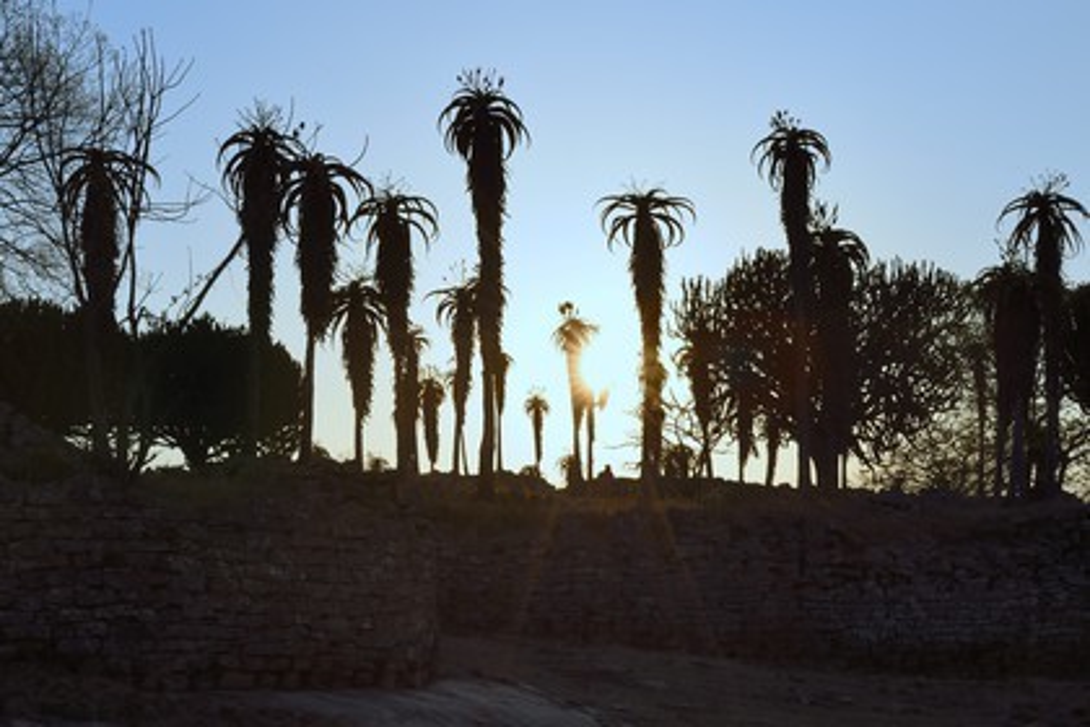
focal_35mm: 70
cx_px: 545
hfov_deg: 28.8
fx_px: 2119
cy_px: 364
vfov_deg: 19.5
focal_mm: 70
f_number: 22
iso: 400
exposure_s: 1/250
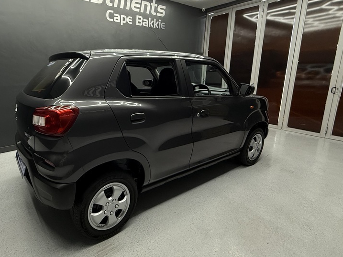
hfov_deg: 78.8
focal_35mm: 20
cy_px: 109
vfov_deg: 65.6
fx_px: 198
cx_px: 111
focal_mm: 2.22
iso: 160
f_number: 2.2
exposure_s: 1/100
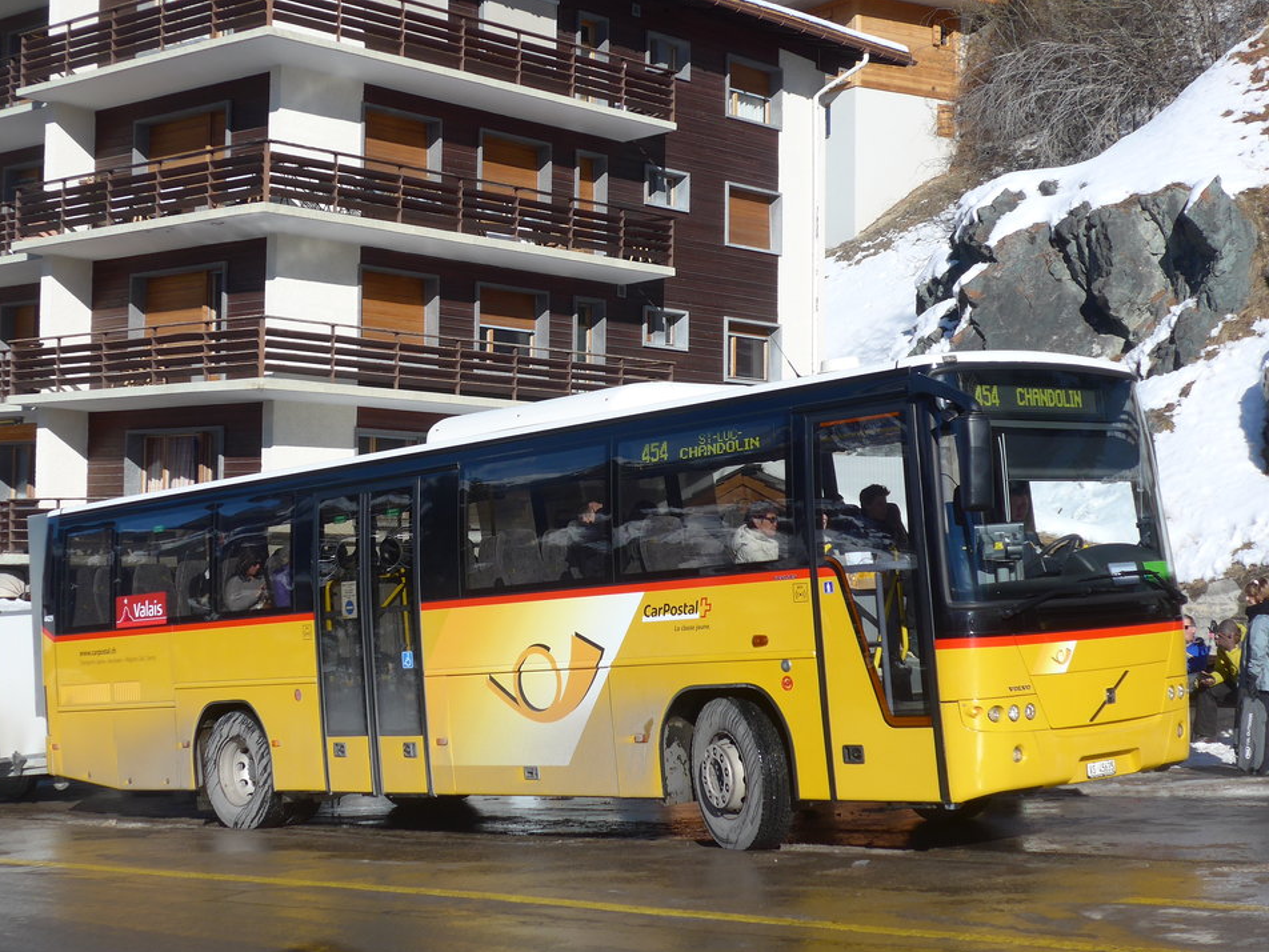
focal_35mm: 58
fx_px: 2126
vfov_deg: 25.2
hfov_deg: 33.2
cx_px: 533
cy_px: 415
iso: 80
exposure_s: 1/1600
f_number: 3.2
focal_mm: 9.5
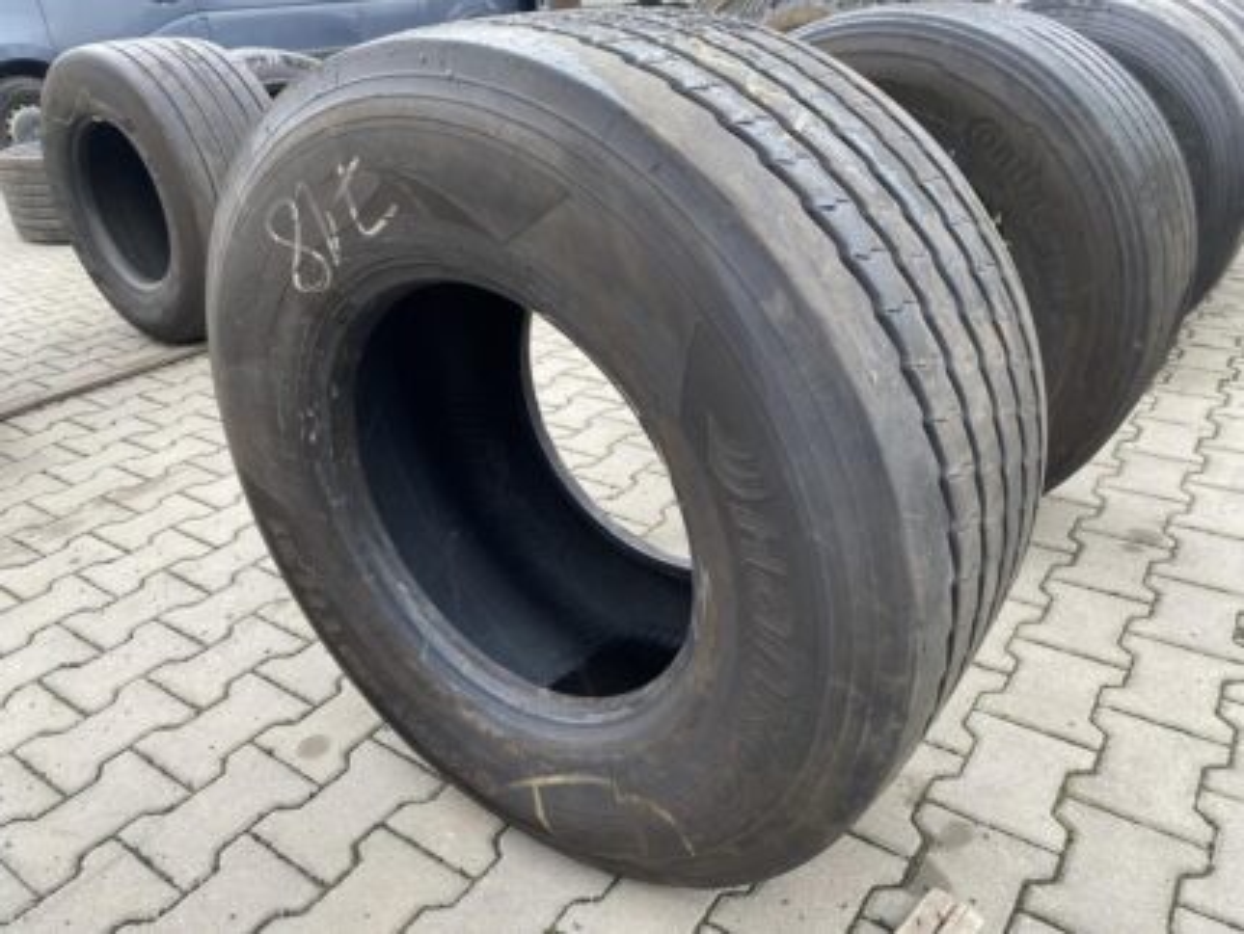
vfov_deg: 53.1
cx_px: 622
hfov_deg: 67.3
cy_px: 467
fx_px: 935
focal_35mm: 26
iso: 32
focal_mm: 4.25
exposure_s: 1/125
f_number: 1.8
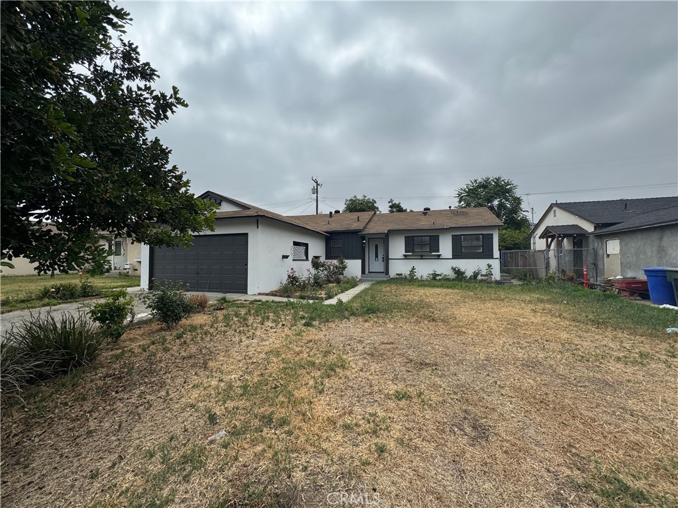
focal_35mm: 14
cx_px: 339
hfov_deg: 102.1
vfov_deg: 85.7
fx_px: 274
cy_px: 254
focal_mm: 2.22
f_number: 2.2
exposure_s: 1/2674
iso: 50
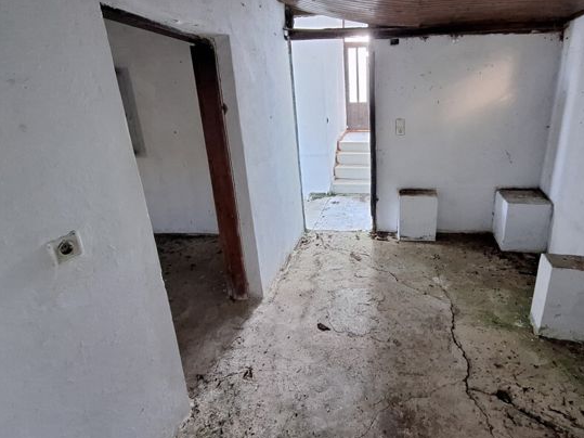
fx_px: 287
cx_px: 345
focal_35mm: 17
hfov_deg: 90.1
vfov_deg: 73.9
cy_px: 176
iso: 500
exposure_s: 1/20
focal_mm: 1.74
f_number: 2.2
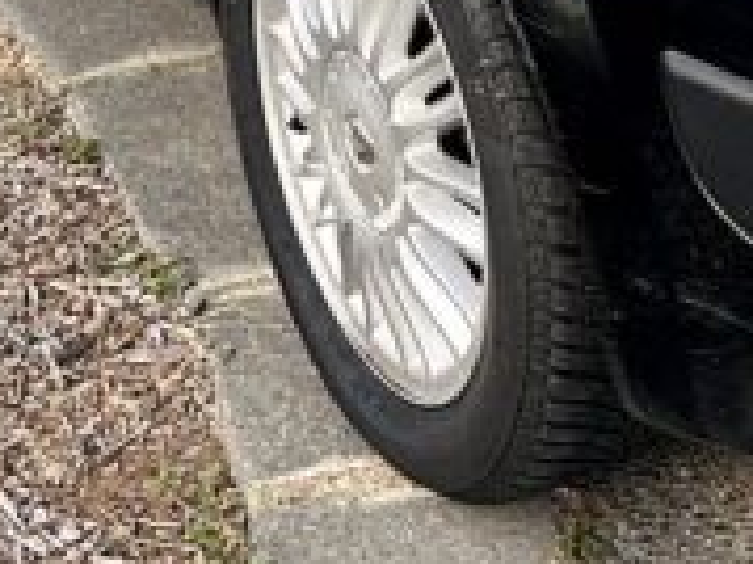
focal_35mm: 116
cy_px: -282
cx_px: 989
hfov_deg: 16.1
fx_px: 2522
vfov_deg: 12.2
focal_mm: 5.1
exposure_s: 1/340
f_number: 1.6
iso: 50
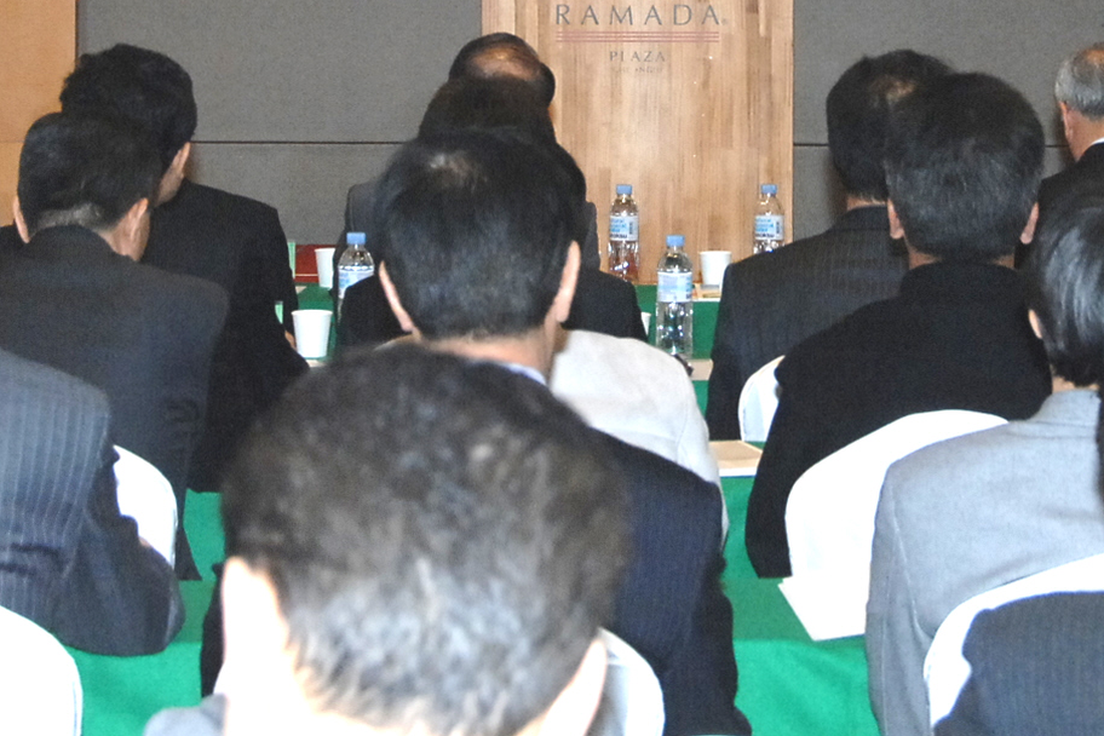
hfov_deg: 13.2
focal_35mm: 155
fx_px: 4753
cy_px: -71
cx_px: 638
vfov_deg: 8.8
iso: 800
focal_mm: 44
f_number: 6.7
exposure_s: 1/60
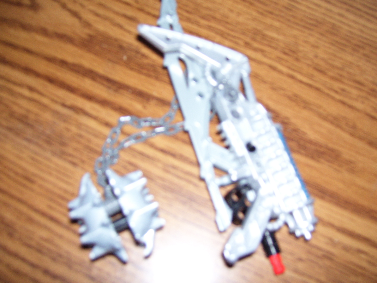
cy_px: 142
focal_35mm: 37
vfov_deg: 38.7
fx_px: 403
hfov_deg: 50.1
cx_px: 188
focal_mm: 6
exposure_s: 1/60
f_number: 2.7
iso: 125
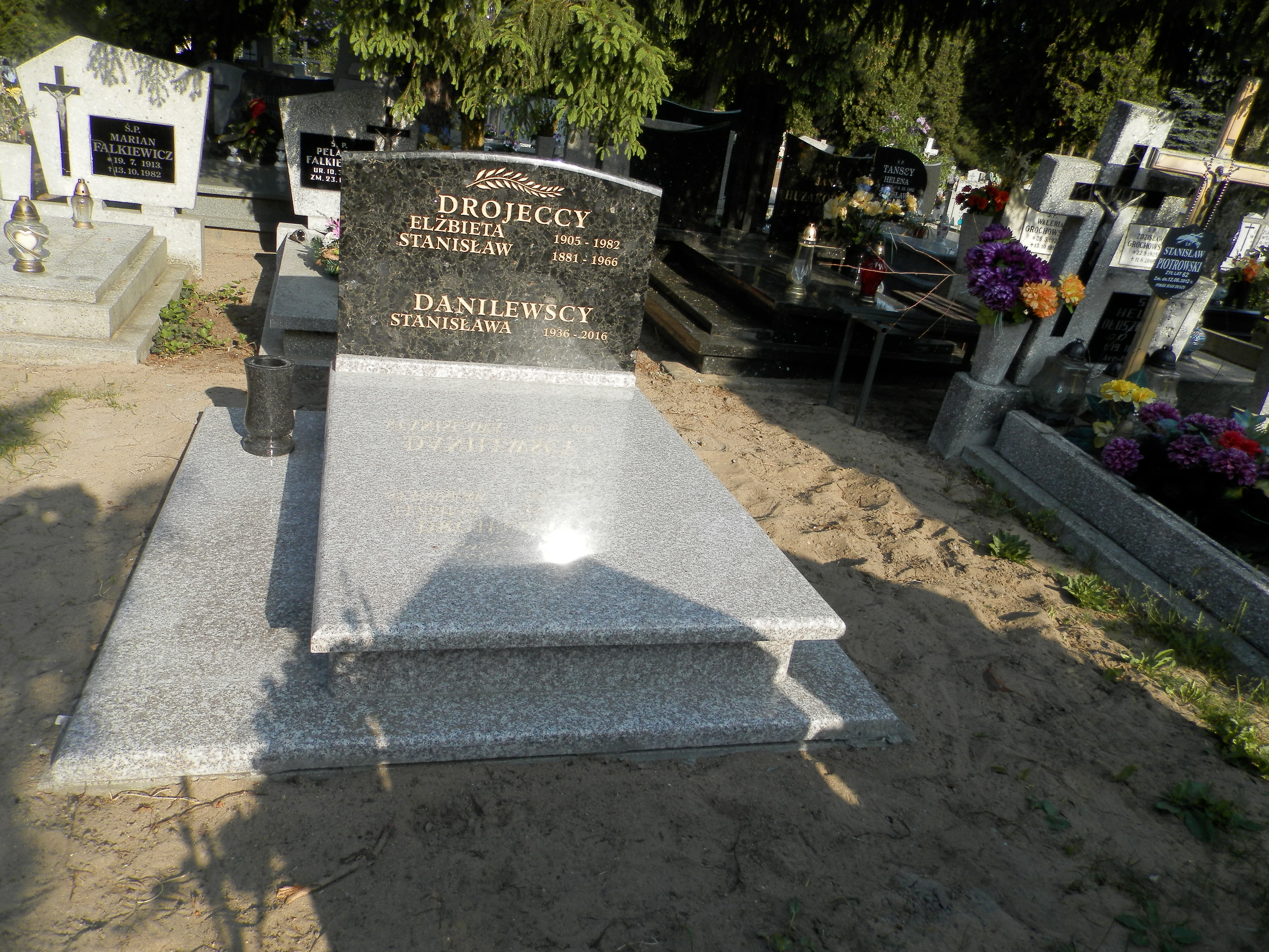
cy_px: 476
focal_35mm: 25
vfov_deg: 54.9
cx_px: 634
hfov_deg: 69.4
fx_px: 916
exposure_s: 1/640
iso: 80
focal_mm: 4.5
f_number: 3.1
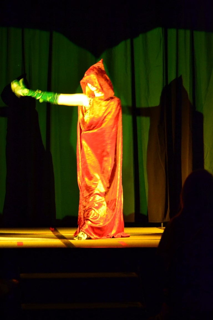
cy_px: 160
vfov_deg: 18.2
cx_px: 106
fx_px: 998
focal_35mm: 112
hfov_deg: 12.2
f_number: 4.2
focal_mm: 75
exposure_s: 1/15
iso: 3200
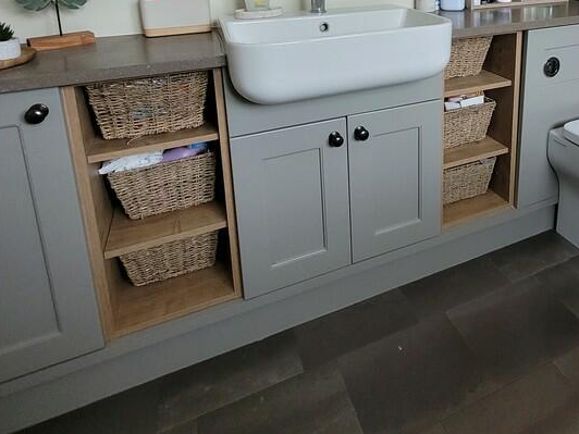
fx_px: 418
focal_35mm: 25
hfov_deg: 67.3
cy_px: 44
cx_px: 390
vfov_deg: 49.0
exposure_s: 1/50
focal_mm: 1.74
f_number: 2.2
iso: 200
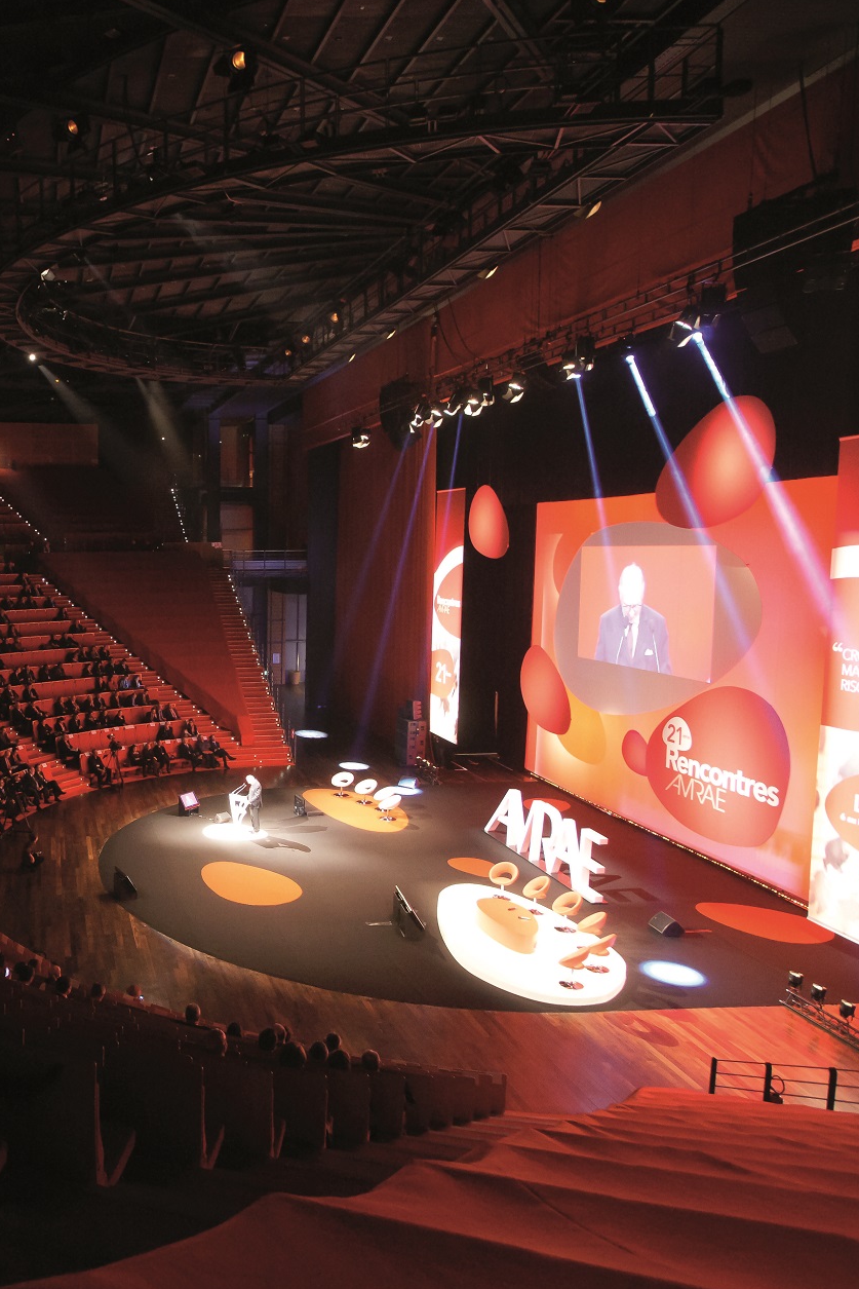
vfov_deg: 69.4
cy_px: 652
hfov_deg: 44.0
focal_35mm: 26
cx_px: 45
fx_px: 930
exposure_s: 1/8
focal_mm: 17
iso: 2000
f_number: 4.5
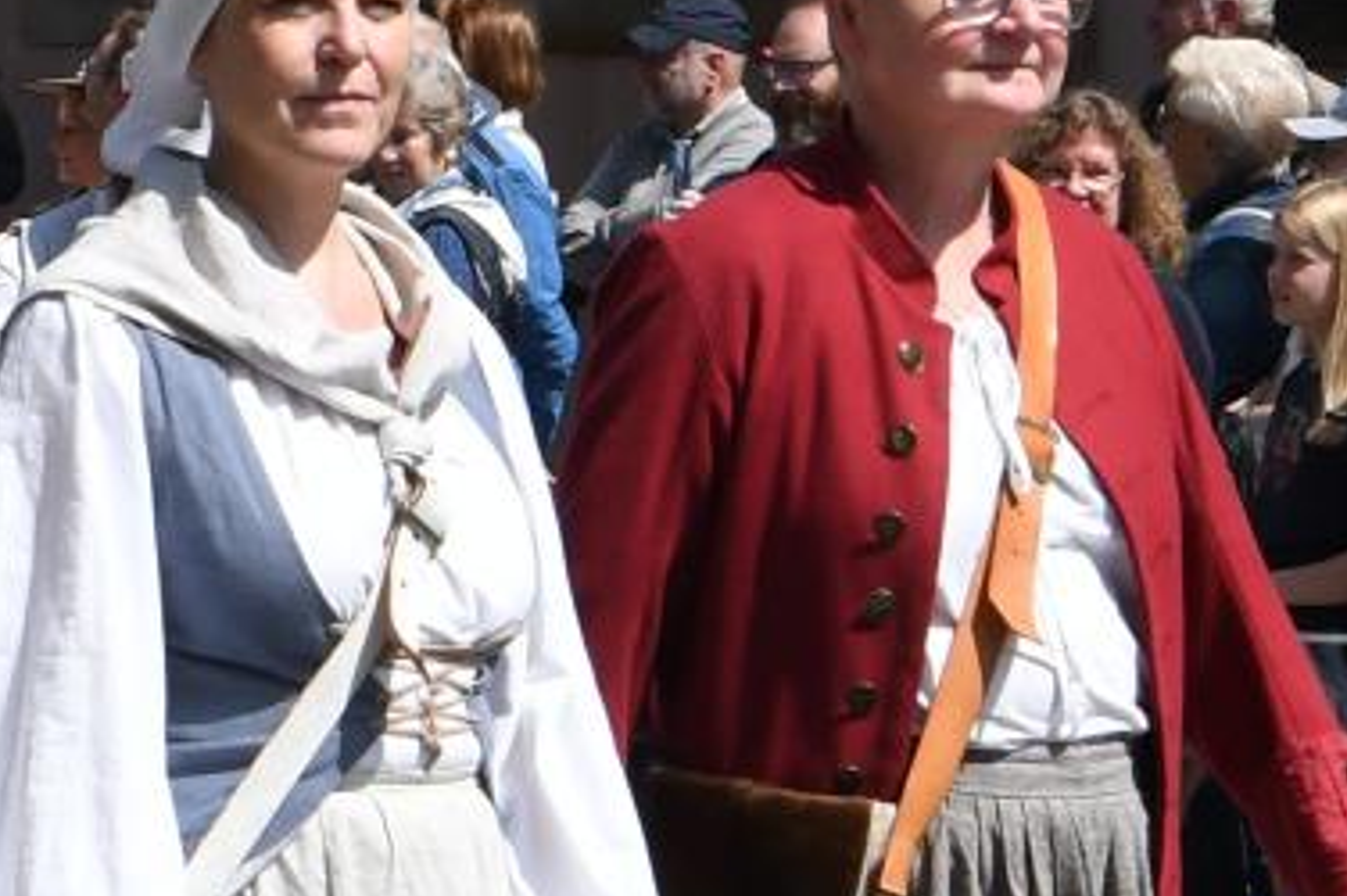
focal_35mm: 184
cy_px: 301
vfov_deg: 7.4
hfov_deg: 10.8
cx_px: -595
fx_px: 6878
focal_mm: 24
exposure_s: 1/640
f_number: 14
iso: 640
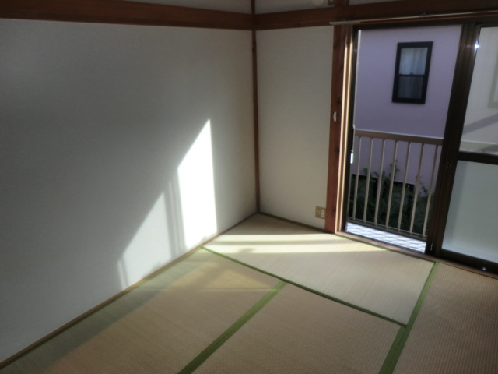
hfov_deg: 71.6
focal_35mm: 24
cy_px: 187
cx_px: 249
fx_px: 345
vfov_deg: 56.8
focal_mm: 4.3
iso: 80
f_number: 3.2
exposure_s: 1/200
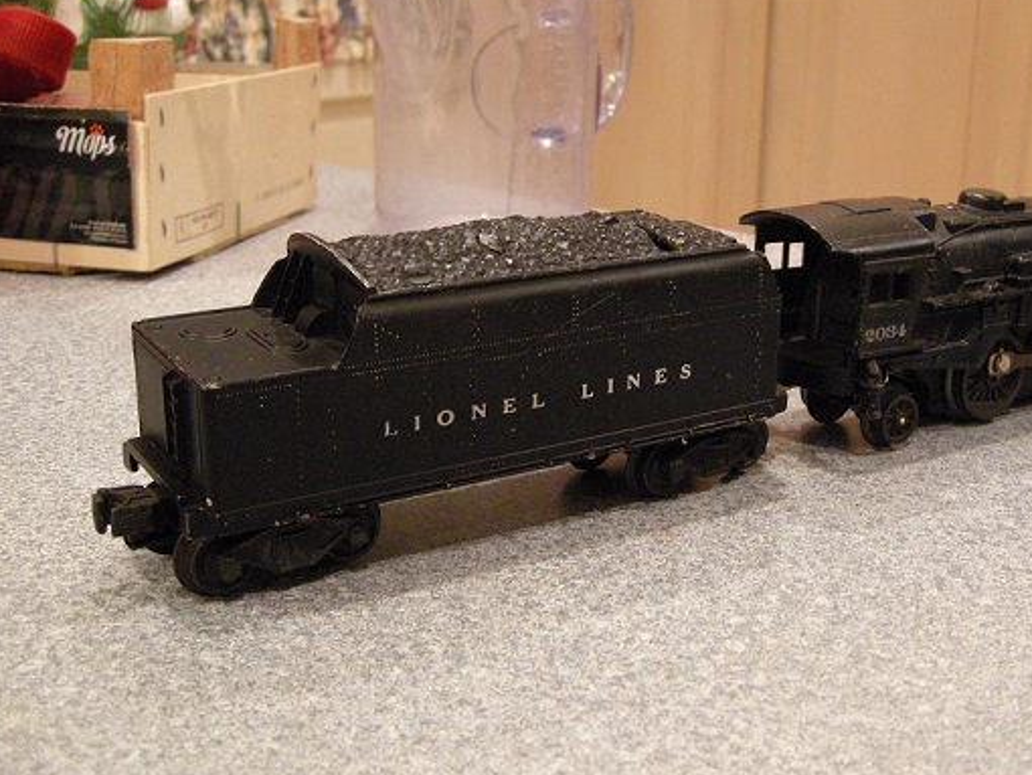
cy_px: 406
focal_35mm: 48
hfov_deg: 39.2
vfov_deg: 30.3
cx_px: 692
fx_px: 1432
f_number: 2.7
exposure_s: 1/13
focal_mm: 7.5
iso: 400
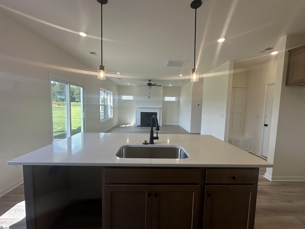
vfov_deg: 85.7
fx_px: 123
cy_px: 114
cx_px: 152
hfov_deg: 102.1
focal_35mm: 14
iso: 40
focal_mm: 2.22
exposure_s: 1/155
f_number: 2.2
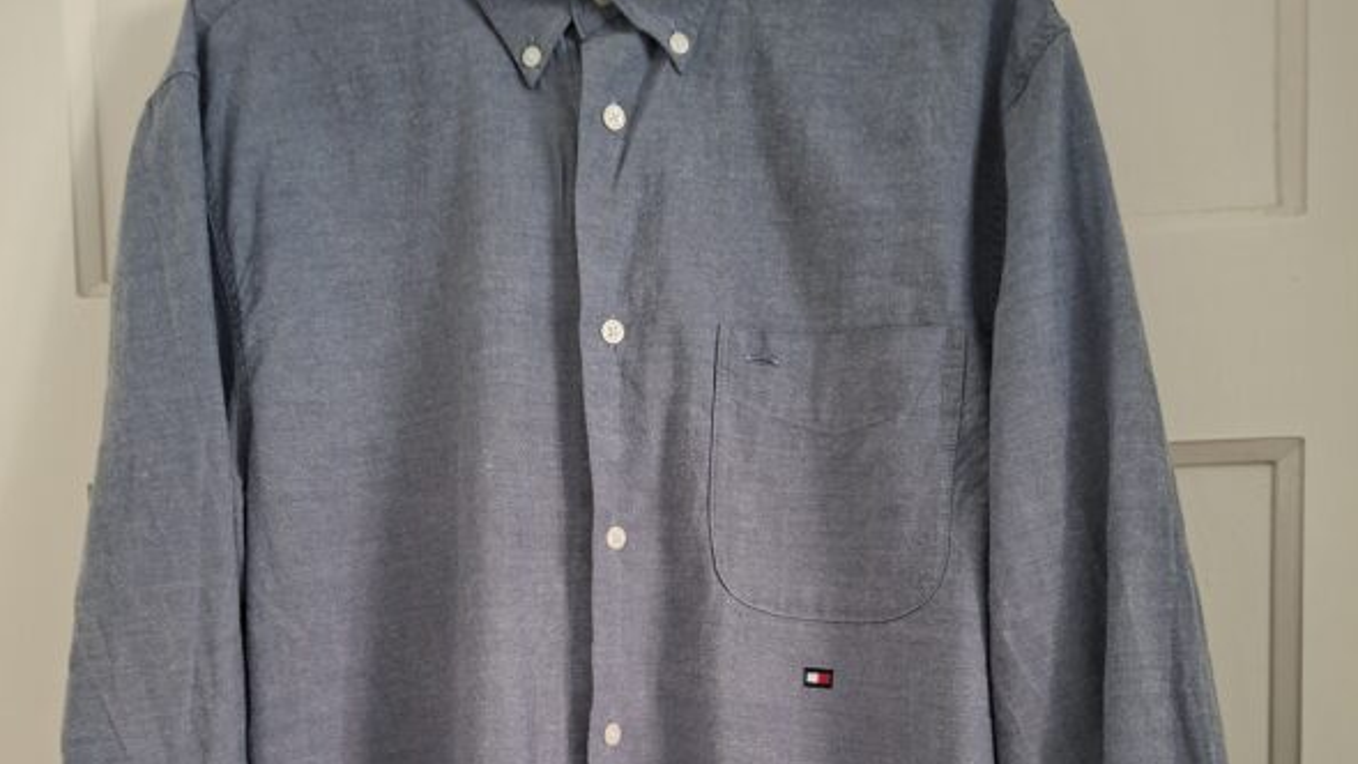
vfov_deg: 32.8
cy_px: 697
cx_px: 670
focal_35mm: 34
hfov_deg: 58.0
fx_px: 1224
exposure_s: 1/25
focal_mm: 5.54
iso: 400
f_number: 1.8
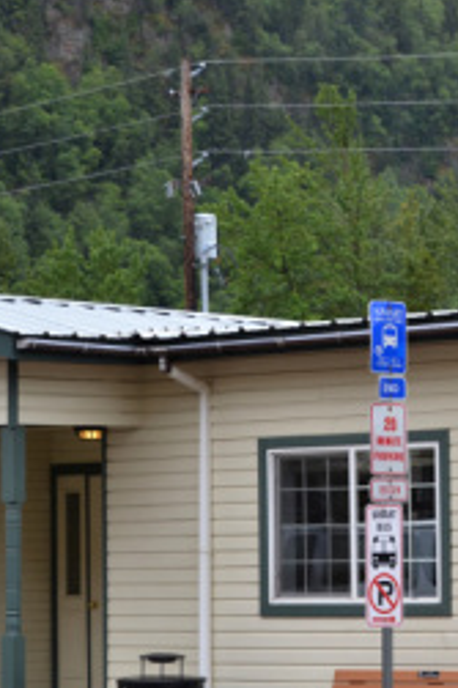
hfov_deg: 8.7
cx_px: 538
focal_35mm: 155
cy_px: 349
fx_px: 2962
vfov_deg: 13.3
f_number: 7.1
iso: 200
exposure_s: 1/200
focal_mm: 52
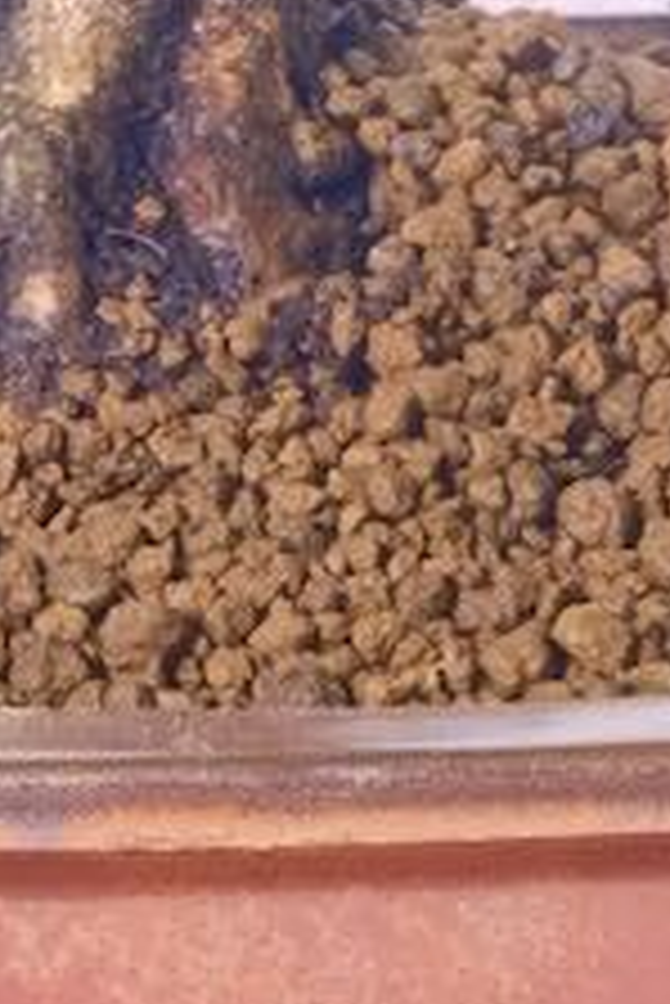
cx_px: 112
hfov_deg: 2.8
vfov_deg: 4.1
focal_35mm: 500
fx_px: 13936
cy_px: -1049
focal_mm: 57.8
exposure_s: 1/15
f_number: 13
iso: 2000
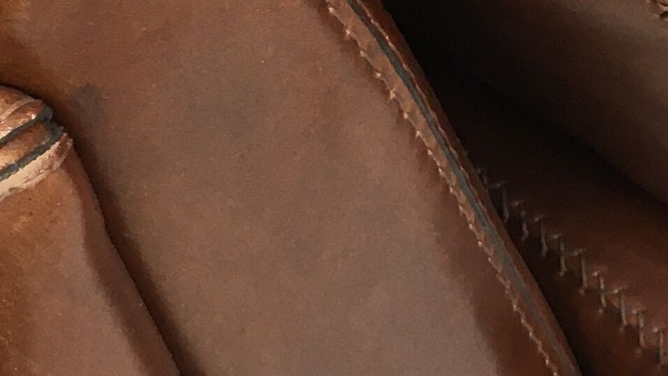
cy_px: -265
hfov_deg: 15.9
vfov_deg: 8.8
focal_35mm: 133
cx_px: 614
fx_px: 2356
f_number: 2.2
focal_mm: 4.15
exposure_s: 1/33
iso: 40
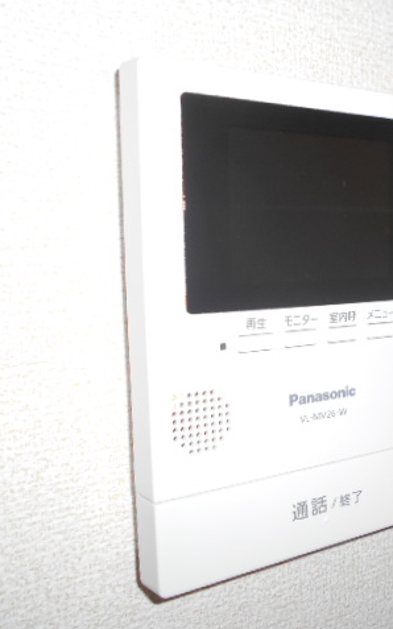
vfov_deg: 52.8
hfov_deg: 32.9
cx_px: 342
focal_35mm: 37
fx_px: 634
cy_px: 315
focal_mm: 4.6
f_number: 3.2
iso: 80
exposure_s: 1/25
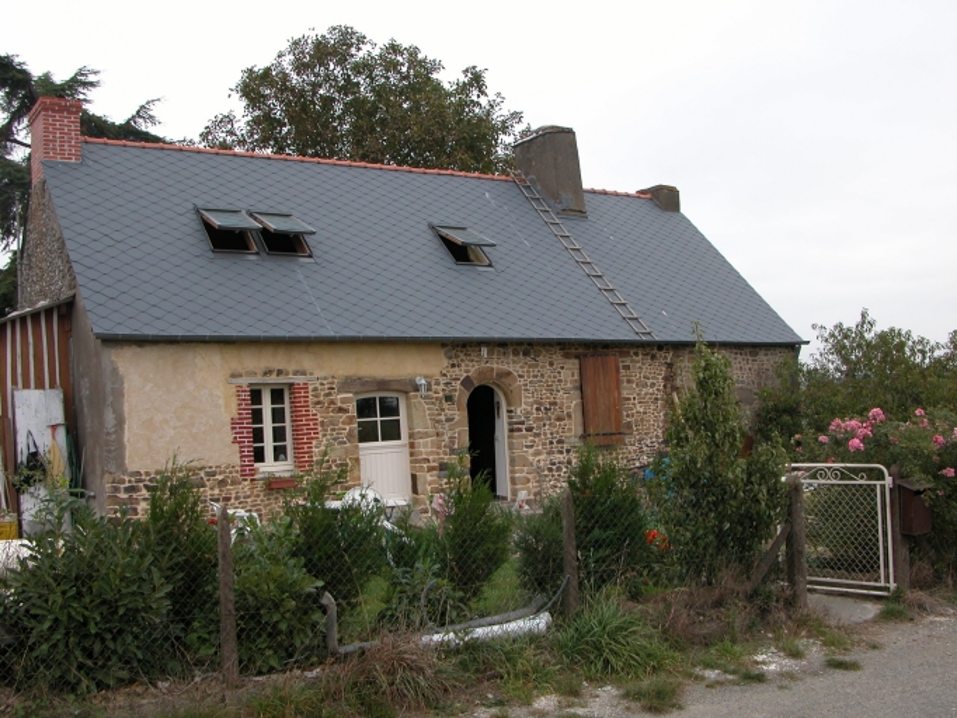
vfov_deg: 38.7
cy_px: 359
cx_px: 478
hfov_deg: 50.1
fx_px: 1023
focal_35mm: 37
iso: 100
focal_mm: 9.5
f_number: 4
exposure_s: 1/141
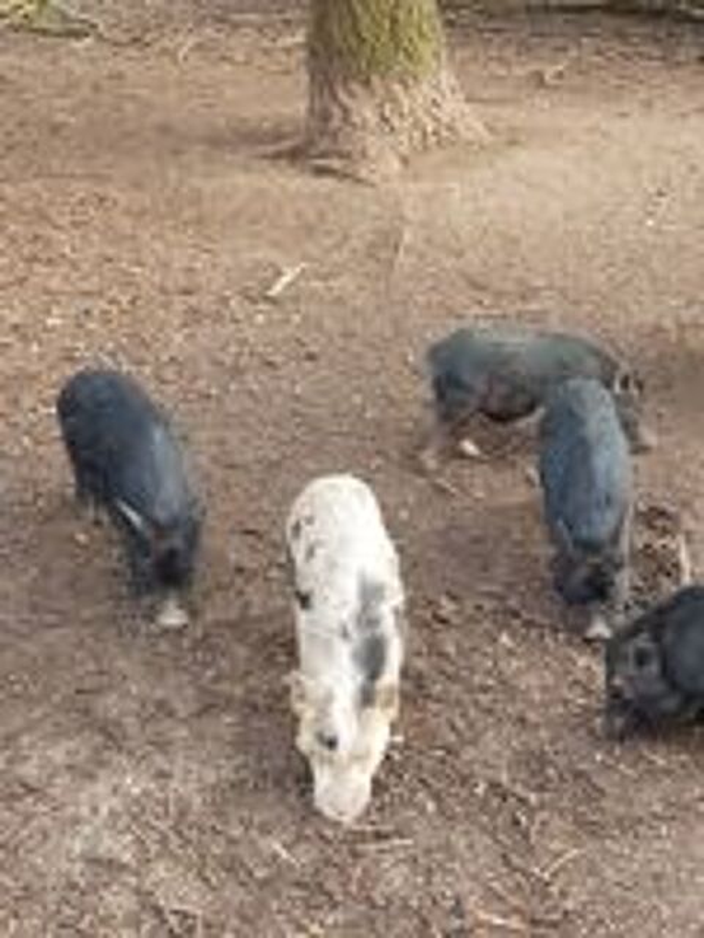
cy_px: 469
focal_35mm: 52
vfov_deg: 36.8
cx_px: 352
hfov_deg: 28.0
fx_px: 1410
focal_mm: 6
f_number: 2.4
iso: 200
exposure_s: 1/33
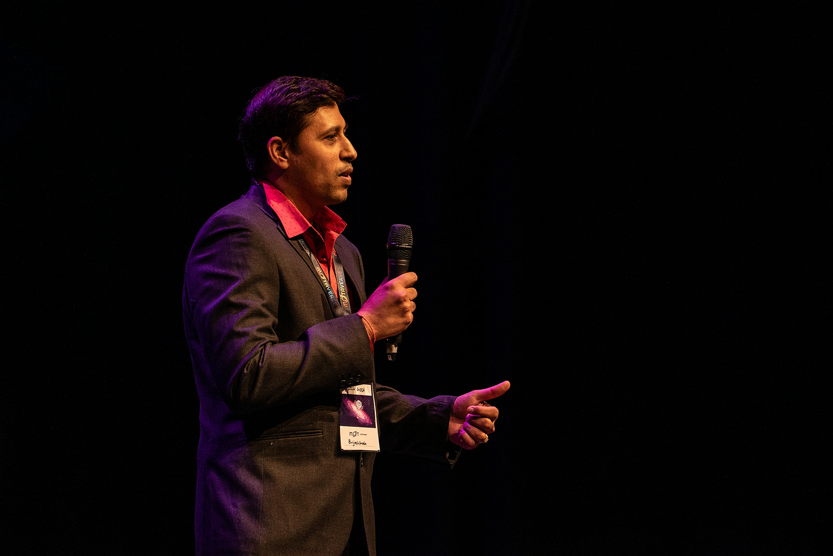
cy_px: 278
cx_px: 416
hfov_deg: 6.9
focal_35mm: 300
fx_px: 6946
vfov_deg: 4.6
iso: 3200
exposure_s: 1/125
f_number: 5.6
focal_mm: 300
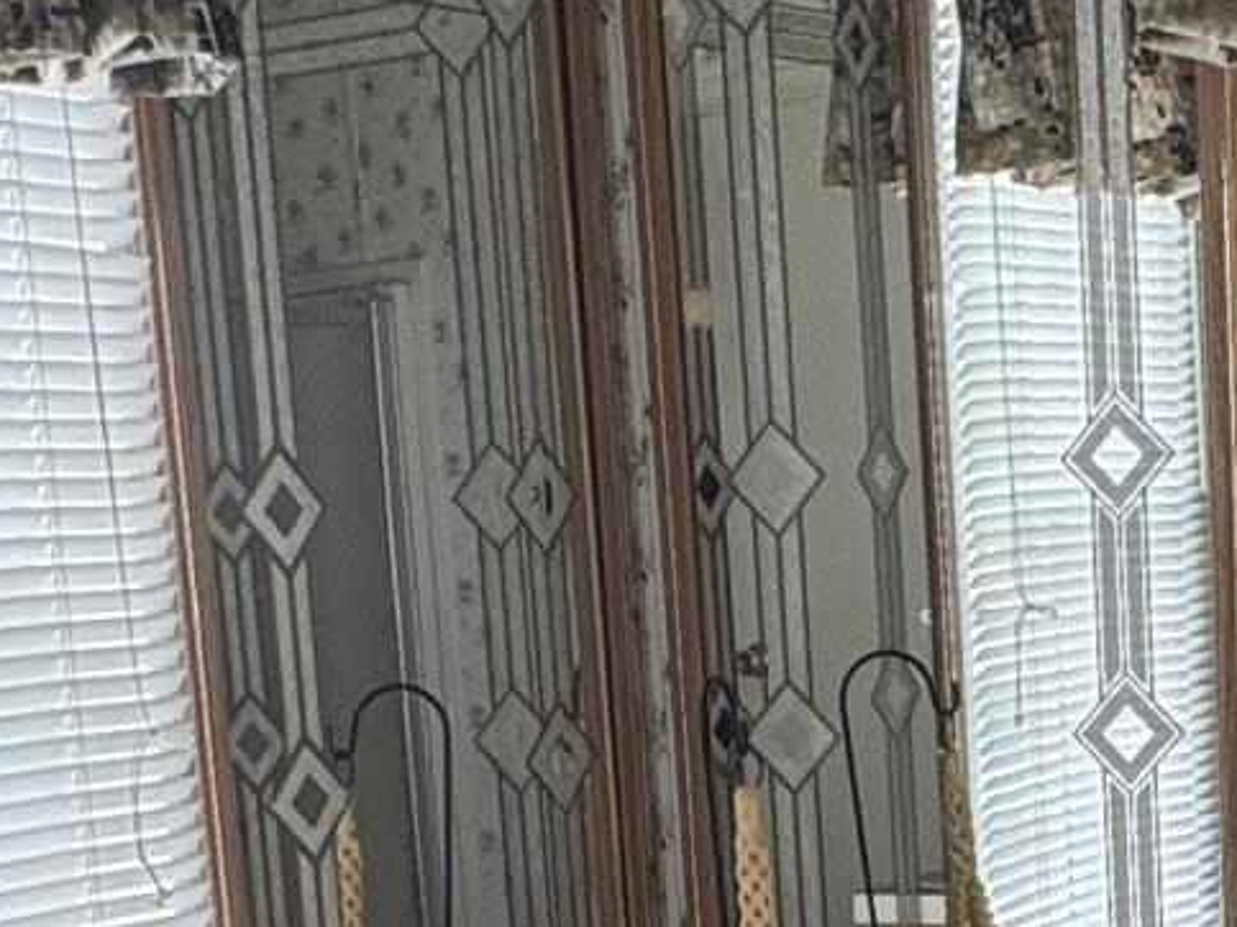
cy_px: 1155
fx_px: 3108
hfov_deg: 22.4
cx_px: 799
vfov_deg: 16.2
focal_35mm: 87
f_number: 2.2
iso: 80
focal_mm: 2.22
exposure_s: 1/120
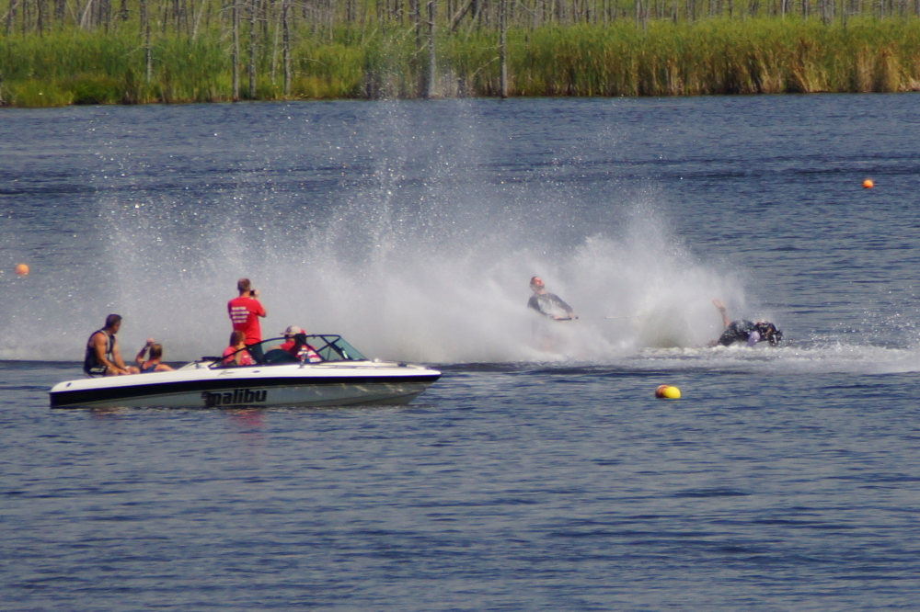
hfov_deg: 5.5
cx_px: 460
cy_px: 306
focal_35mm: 375
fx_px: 9580
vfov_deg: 3.7
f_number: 6.3
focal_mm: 250
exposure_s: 1/400
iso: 160
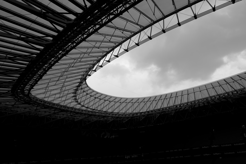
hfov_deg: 65.5
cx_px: 123
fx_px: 191
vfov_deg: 46.4
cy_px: 82
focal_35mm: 28
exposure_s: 1/125
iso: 200
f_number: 14
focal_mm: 28
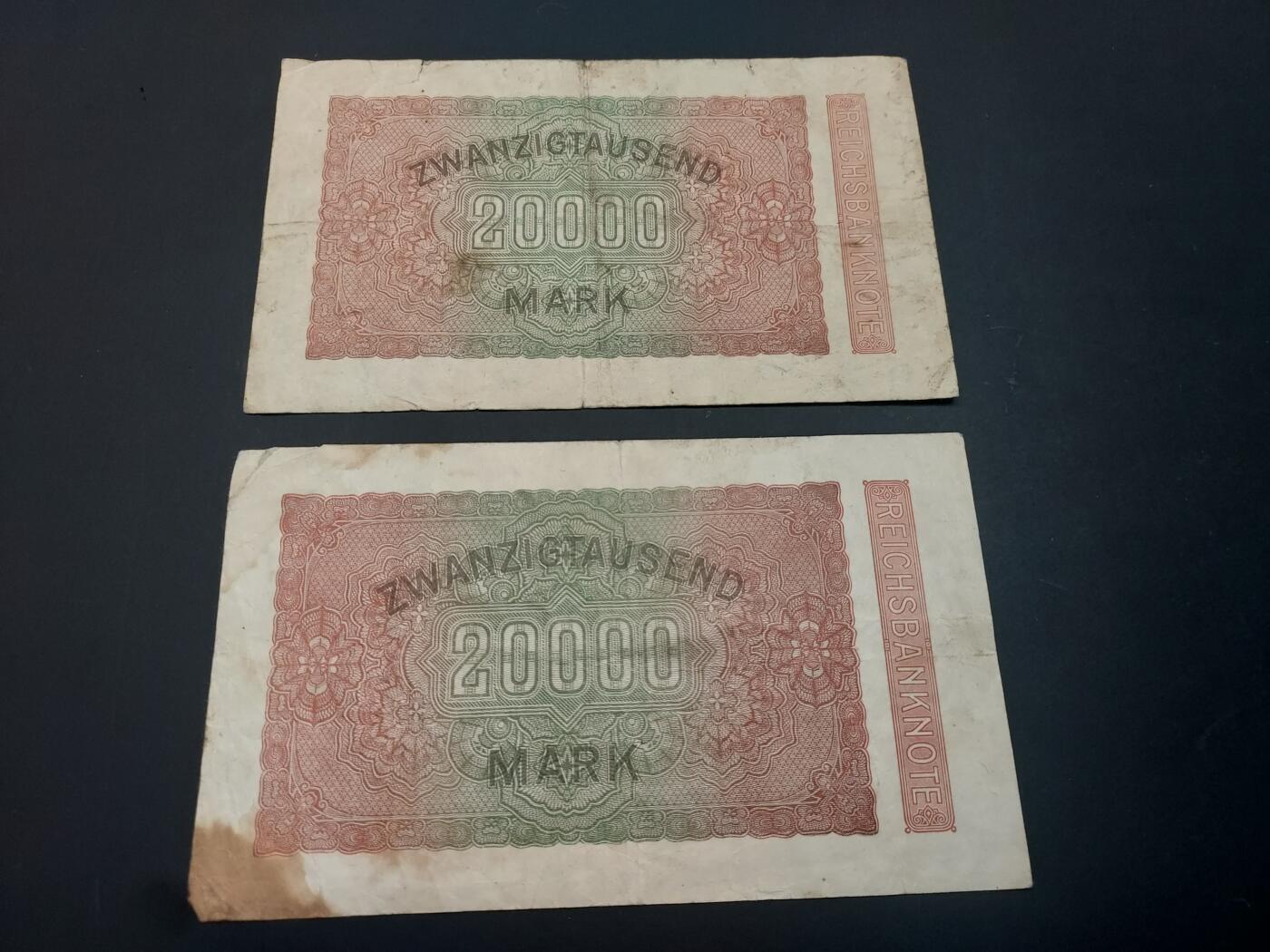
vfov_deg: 56.8
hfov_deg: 71.6
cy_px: 476
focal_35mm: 24
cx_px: 635
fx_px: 881
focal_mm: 4.6
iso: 125
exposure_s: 1/60
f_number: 1.8
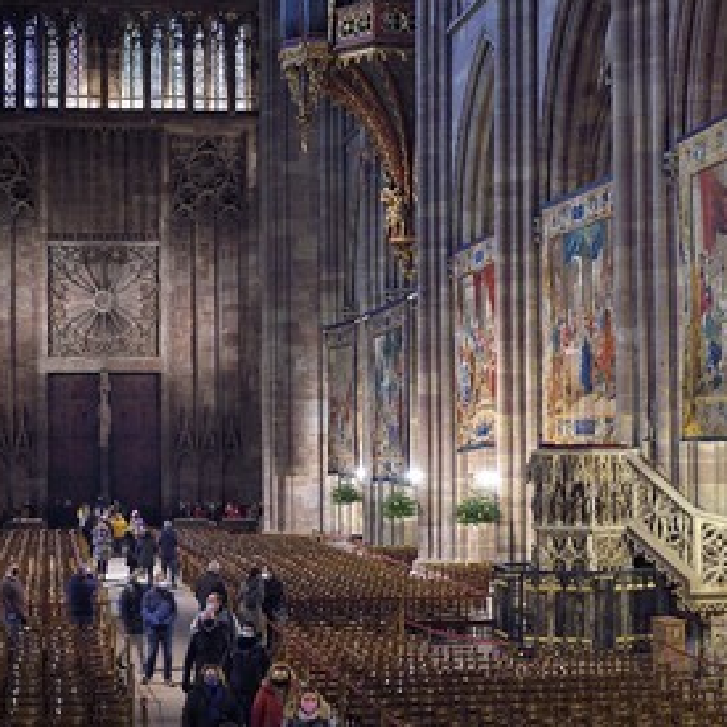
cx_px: 325
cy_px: 360
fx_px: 1544
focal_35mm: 65
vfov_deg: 26.5
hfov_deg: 26.5
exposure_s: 1/13
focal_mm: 50
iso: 1600
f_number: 6.3
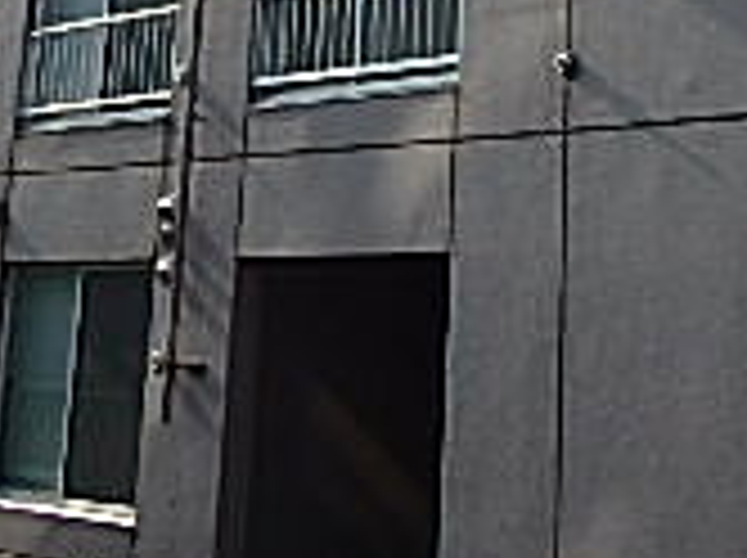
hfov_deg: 23.9
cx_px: 572
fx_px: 1745
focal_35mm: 81
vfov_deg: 16.9
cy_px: -207
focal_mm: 3.7
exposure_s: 1/800
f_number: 3.5
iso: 125
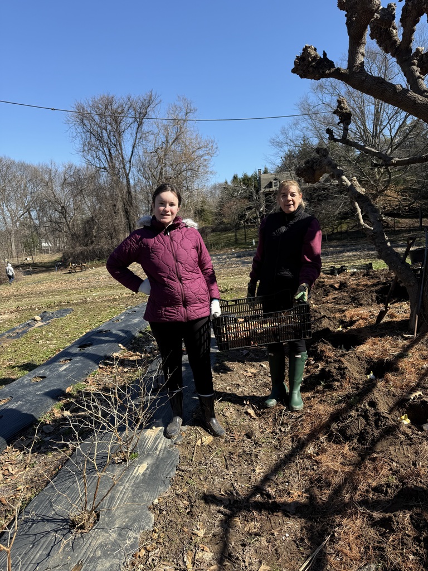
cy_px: 286
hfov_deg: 56.8
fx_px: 396
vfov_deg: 71.6
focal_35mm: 24
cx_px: 214
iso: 80
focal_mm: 6.76
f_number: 1.78
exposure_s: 1/2611
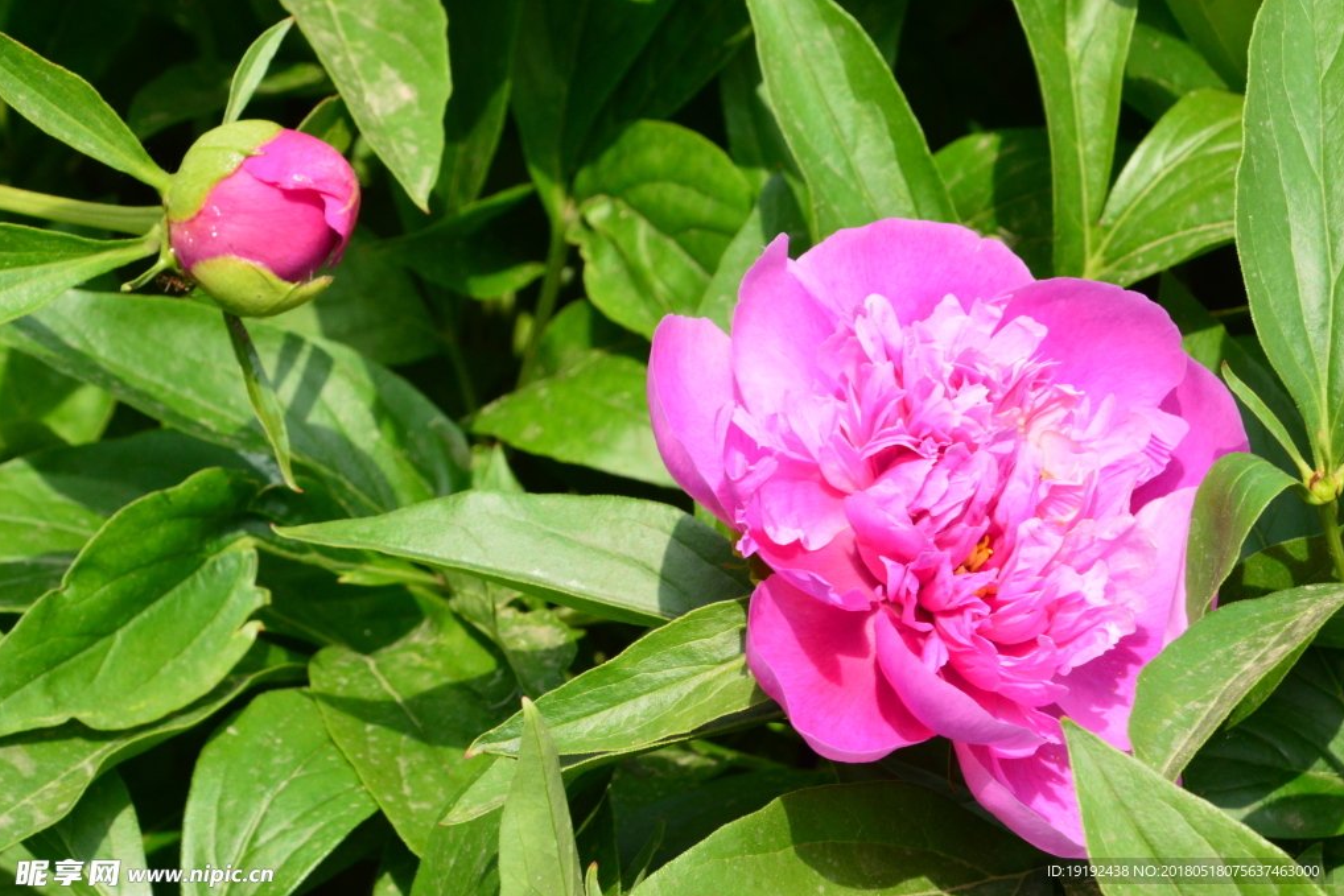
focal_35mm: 204
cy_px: 448
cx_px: 671
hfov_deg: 10.1
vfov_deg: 6.8
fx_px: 7598
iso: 1000
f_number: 20
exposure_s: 1/250
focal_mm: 135
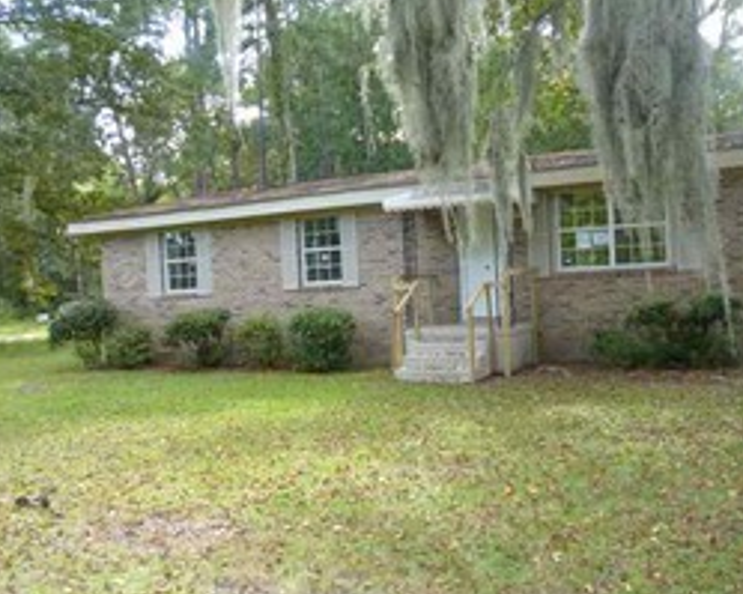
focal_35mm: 38
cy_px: 328
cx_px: 394
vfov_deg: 39.1
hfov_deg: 47.9
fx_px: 835
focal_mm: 5
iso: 100
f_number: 3.1
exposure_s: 1/100
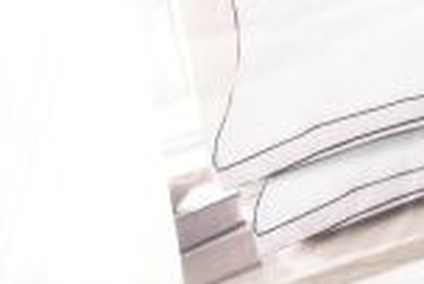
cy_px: -455
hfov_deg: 9.1
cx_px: 301
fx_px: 2655
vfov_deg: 5.8
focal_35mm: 225
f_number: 8
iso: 2000
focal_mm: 31
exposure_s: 1/60
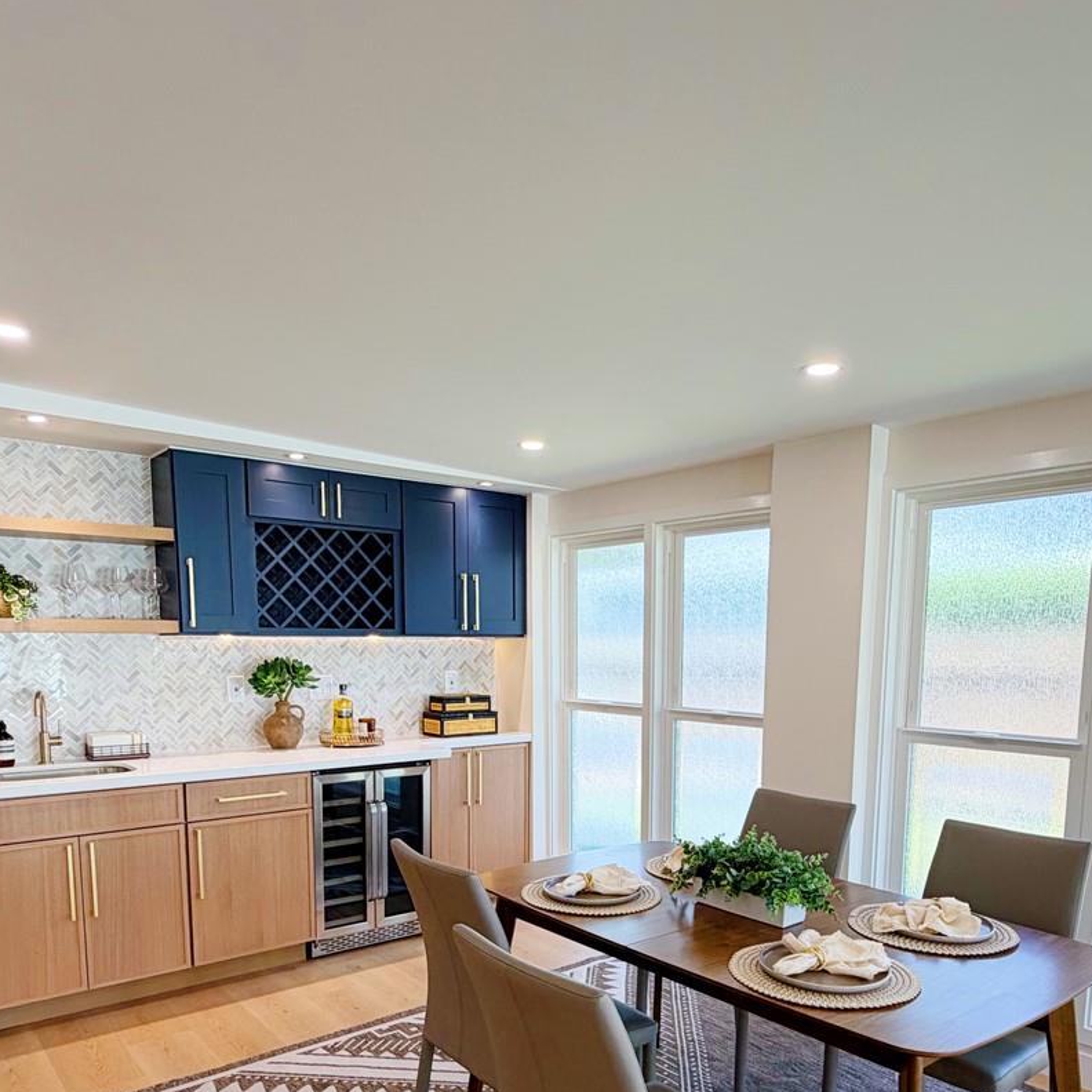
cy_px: 756
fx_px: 892
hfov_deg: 62.9
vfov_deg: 60.9
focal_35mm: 25
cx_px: 561
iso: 80
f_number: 2.2
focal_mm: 2.22
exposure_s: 1/120
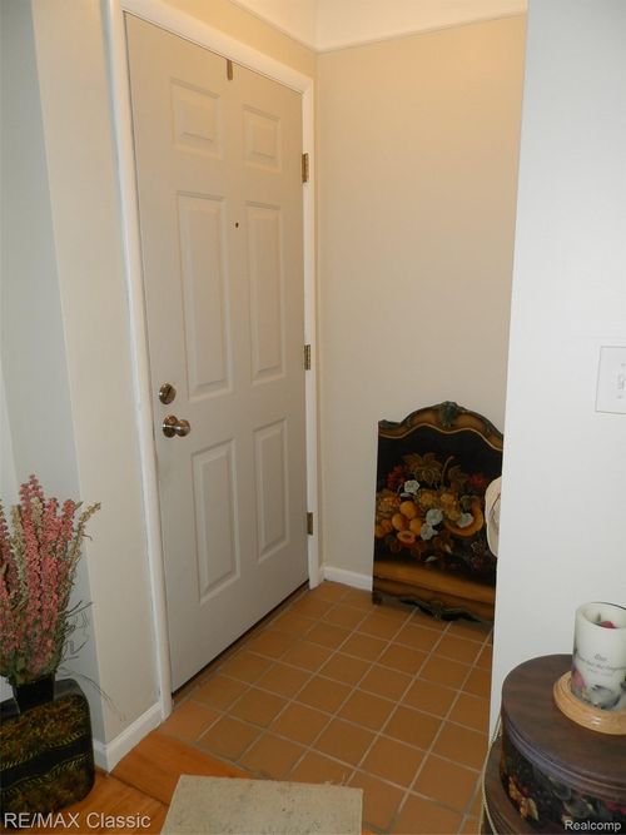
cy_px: 418
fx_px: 603
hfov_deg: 54.9
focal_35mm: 25
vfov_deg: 69.4
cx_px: 313
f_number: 3.1
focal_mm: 4.5
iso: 100
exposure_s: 1/30
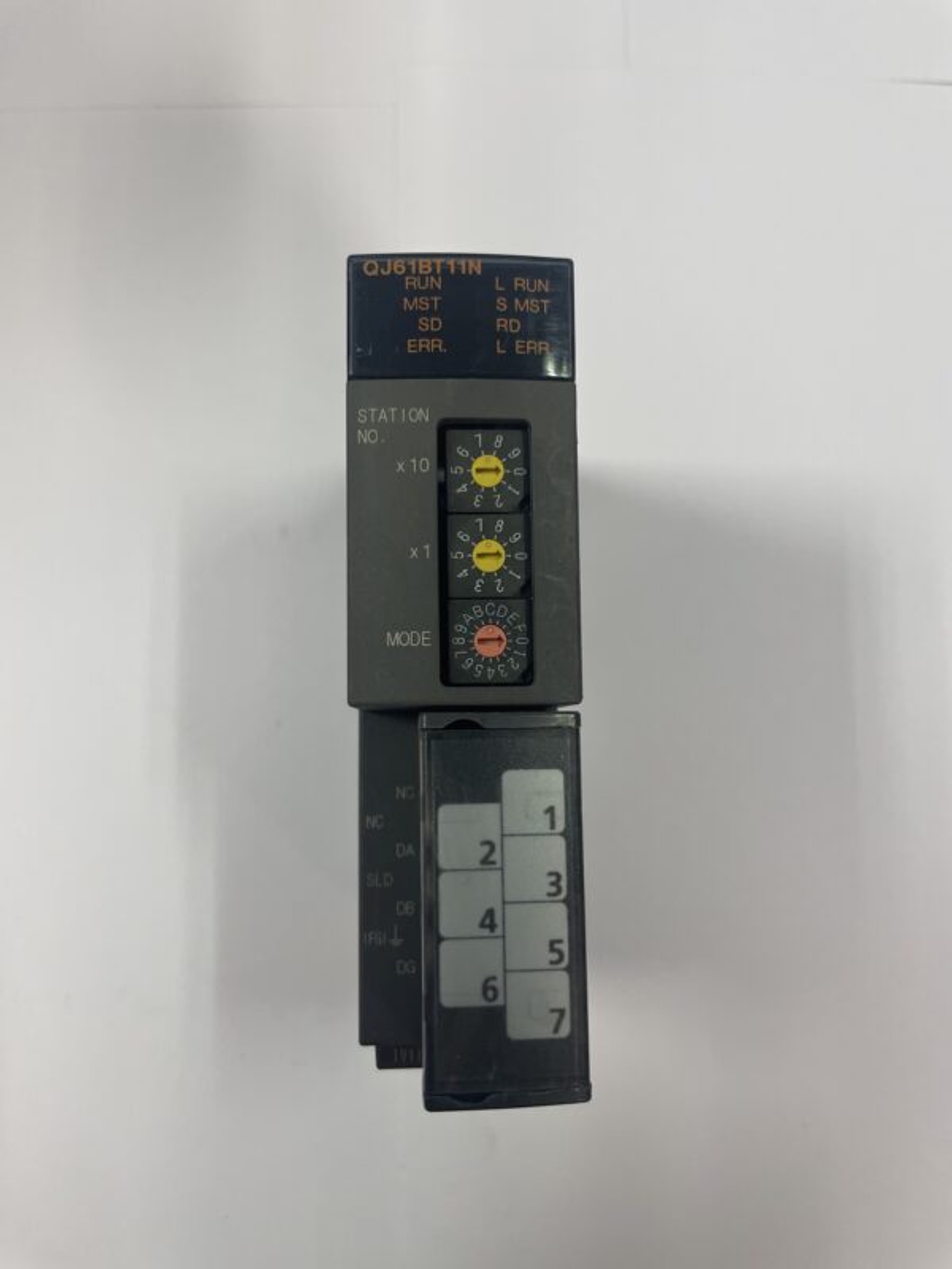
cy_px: 634
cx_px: 476
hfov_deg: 53.1
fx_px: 953
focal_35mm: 26
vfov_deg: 67.3
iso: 100
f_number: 1.6
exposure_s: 1/100
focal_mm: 4.2
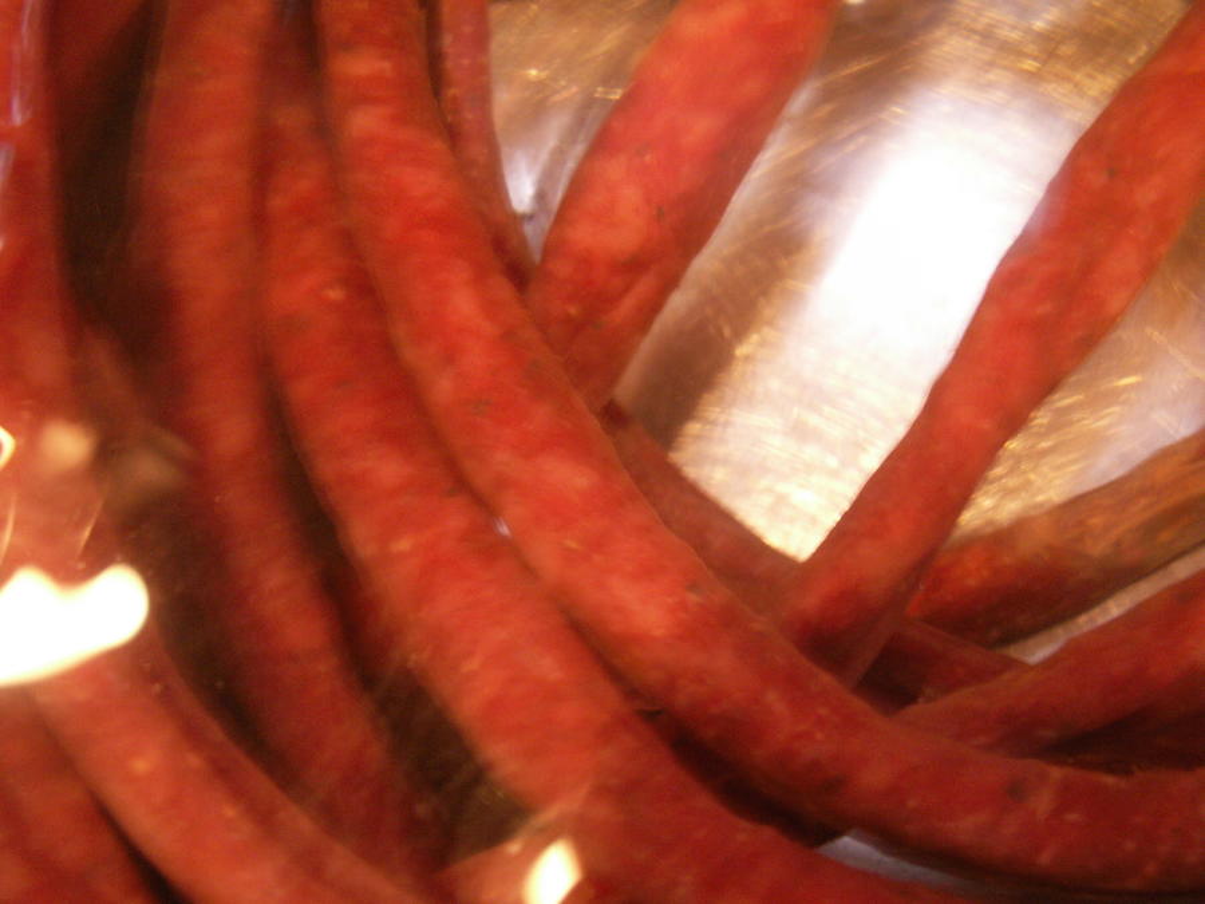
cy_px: 452
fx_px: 1218
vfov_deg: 40.7
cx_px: 602
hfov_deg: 52.6
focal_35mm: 35
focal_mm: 5.86
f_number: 2.8
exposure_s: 1/5
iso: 160
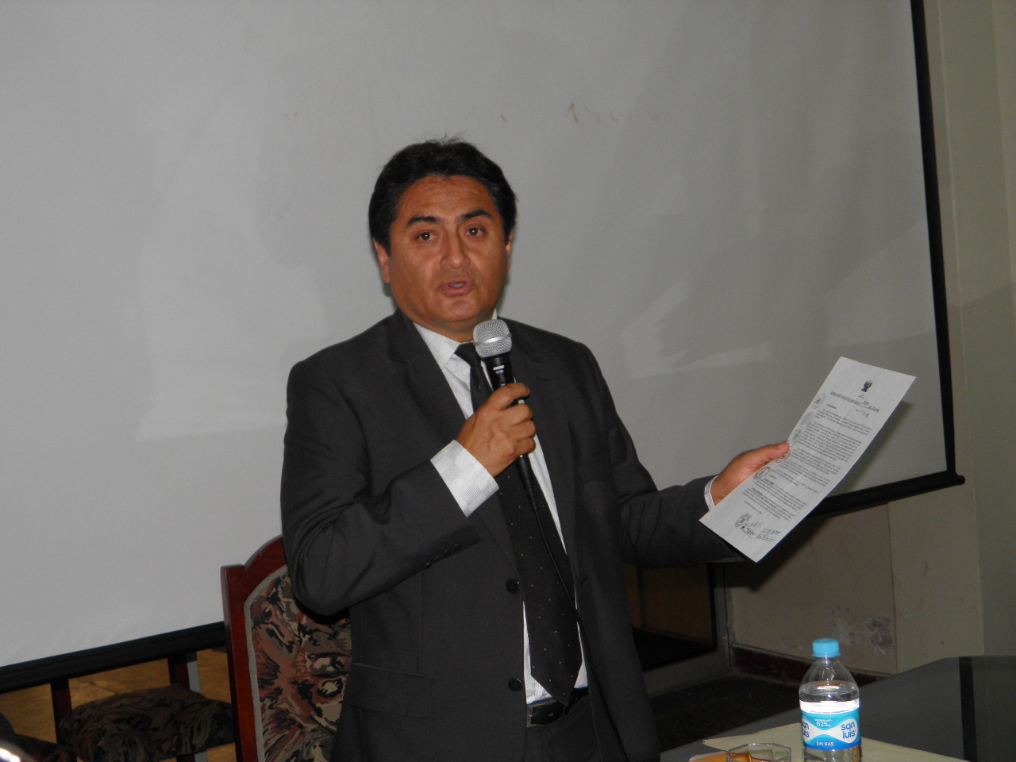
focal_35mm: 49
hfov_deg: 38.9
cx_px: 508
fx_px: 1438
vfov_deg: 29.7
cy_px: 381
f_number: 3.5
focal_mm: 8.9
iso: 100
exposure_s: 1/80
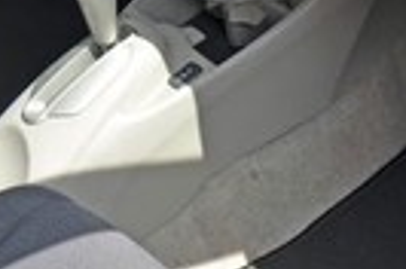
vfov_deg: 15.4
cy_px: 327
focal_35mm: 85
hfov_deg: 21.8
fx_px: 956
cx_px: 513
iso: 100
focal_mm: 18
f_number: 6.3
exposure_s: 1/100
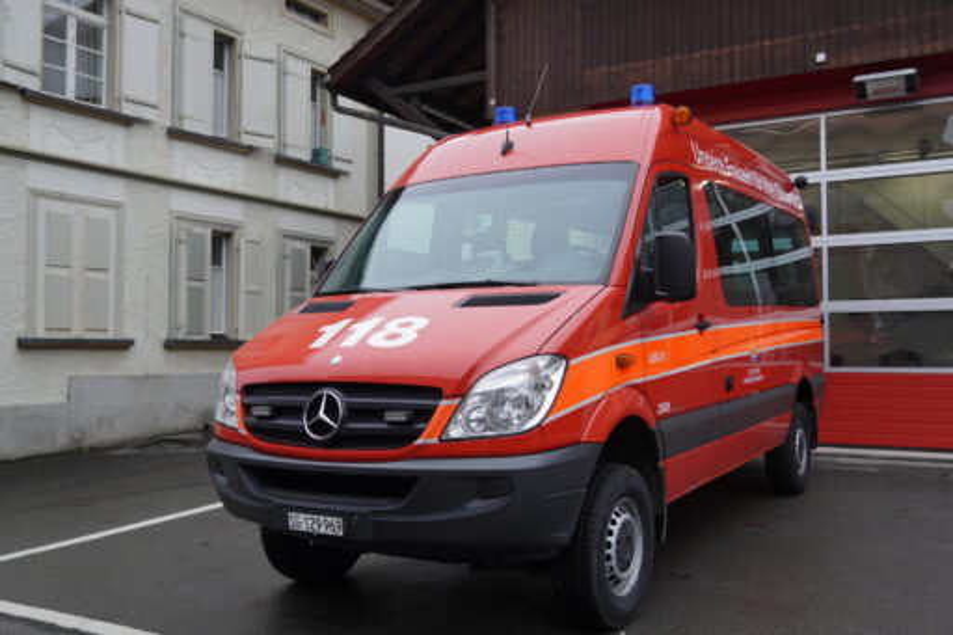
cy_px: 318
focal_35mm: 34
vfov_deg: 38.3
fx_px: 913
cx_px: 476
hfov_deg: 55.1
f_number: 4
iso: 400
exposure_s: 1/160
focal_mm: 23
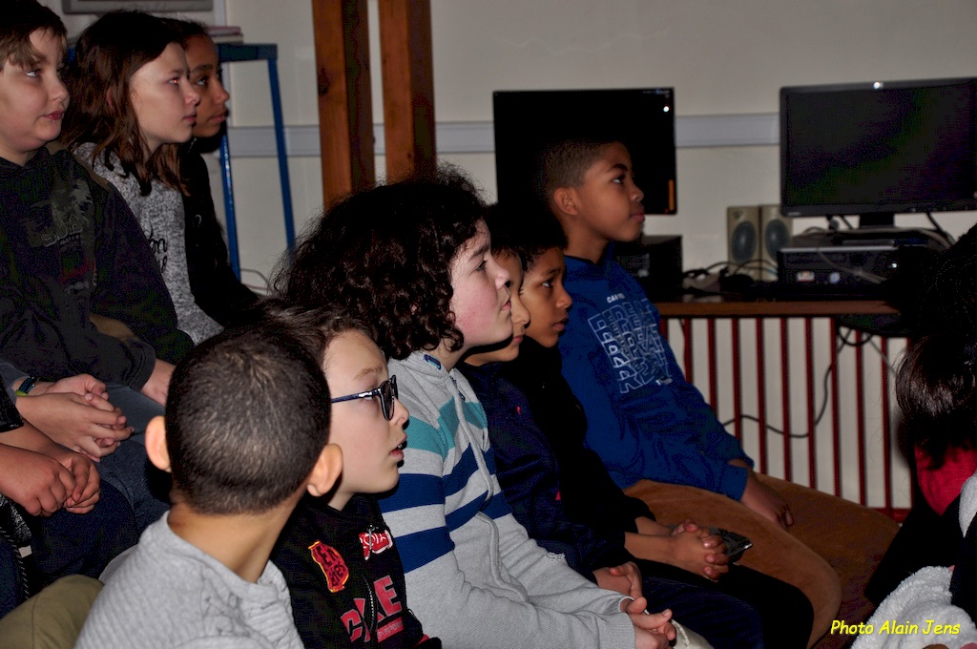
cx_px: 488
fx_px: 2846
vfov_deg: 13.0
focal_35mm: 105
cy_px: 324
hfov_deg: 19.5
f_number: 8
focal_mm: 70
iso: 320
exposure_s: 1/160
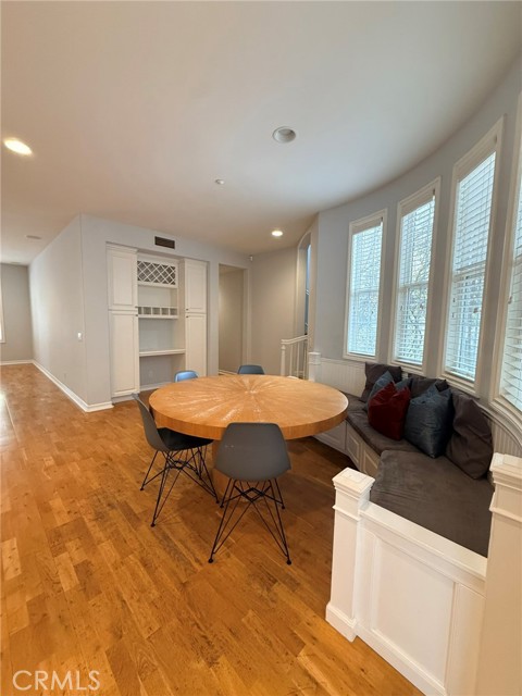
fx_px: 281
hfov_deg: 85.7
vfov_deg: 102.1
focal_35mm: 14
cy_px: 348
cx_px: 261
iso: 500
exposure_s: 1/120
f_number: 2.2
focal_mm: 2.22
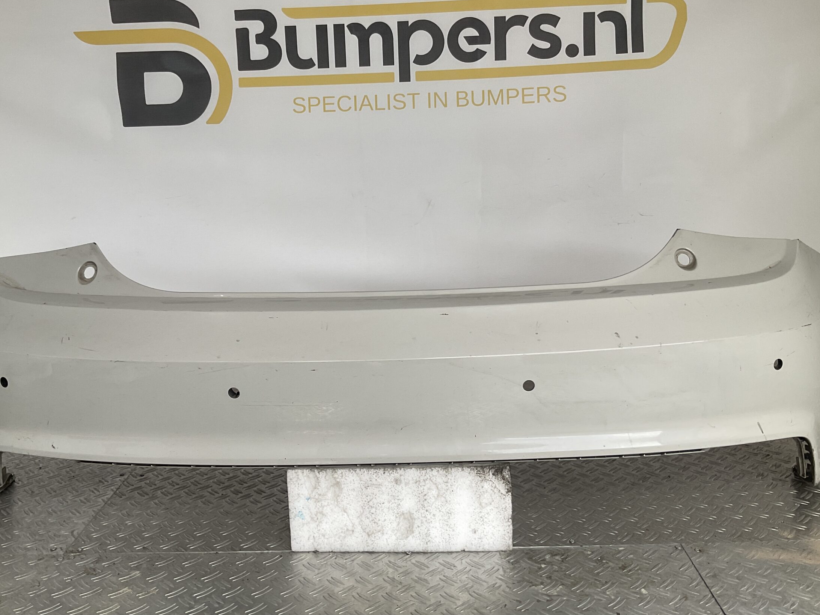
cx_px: 402
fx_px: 805
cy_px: 289
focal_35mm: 34
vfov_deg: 41.8
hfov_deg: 54.0
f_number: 1.8
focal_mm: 3
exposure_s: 1/120
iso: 25
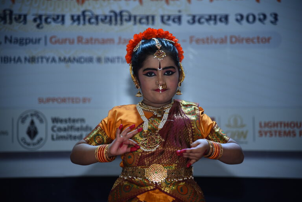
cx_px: 151
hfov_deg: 19.4
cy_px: 101
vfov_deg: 13.1
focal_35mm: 105
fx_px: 881
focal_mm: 105
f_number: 4
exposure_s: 1/125
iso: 640
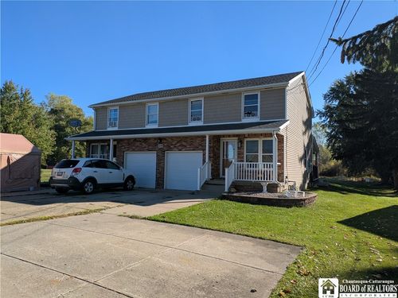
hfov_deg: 69.4
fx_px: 287
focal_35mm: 25
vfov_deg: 54.9
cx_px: 199
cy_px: 149
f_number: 1.89
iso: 42
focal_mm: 5.43
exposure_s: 1/1449
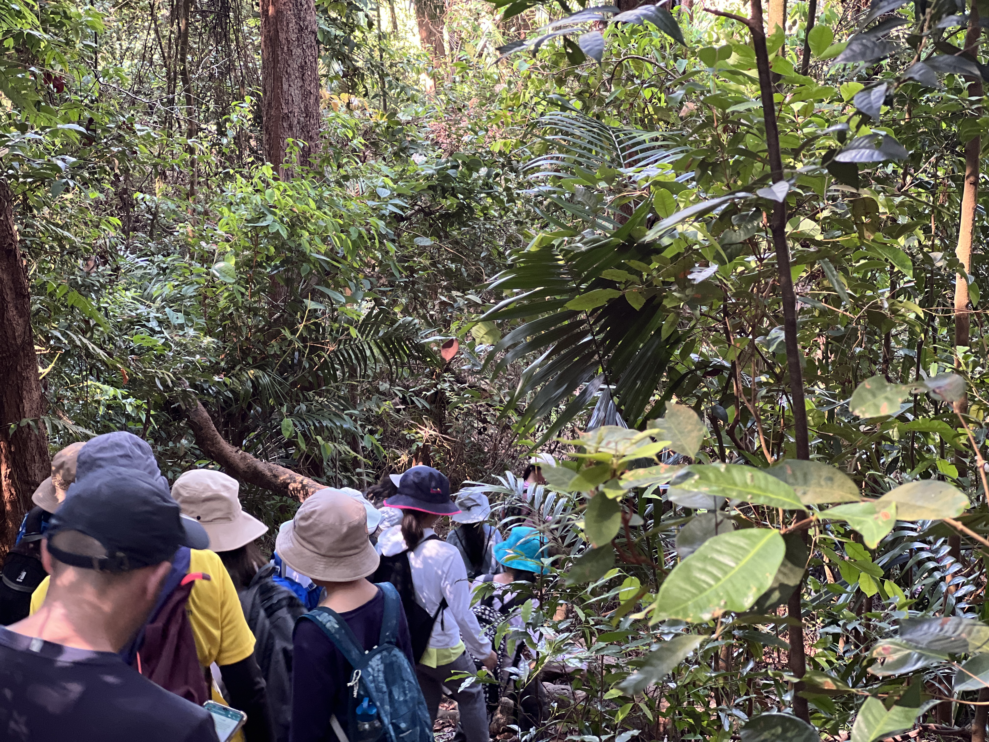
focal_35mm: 77
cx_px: 494
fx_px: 2200
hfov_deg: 25.3
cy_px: 371
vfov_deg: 19.1
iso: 250
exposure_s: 1/40
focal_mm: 9
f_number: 2.8
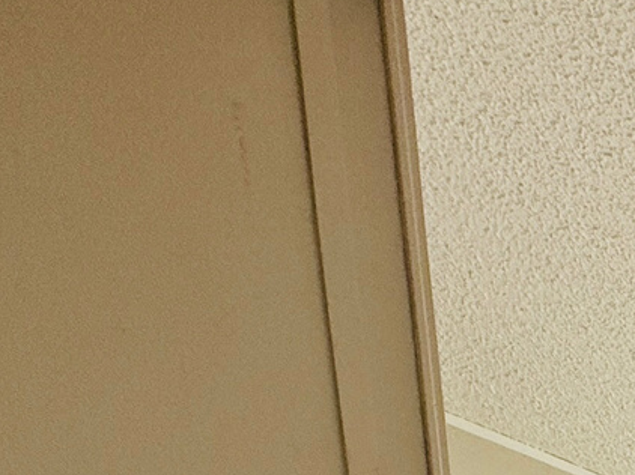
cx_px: 1082
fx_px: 1247
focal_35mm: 68
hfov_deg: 21.2
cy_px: 1073
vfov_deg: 15.1
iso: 64
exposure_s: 1/111
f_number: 2.2
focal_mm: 2.22
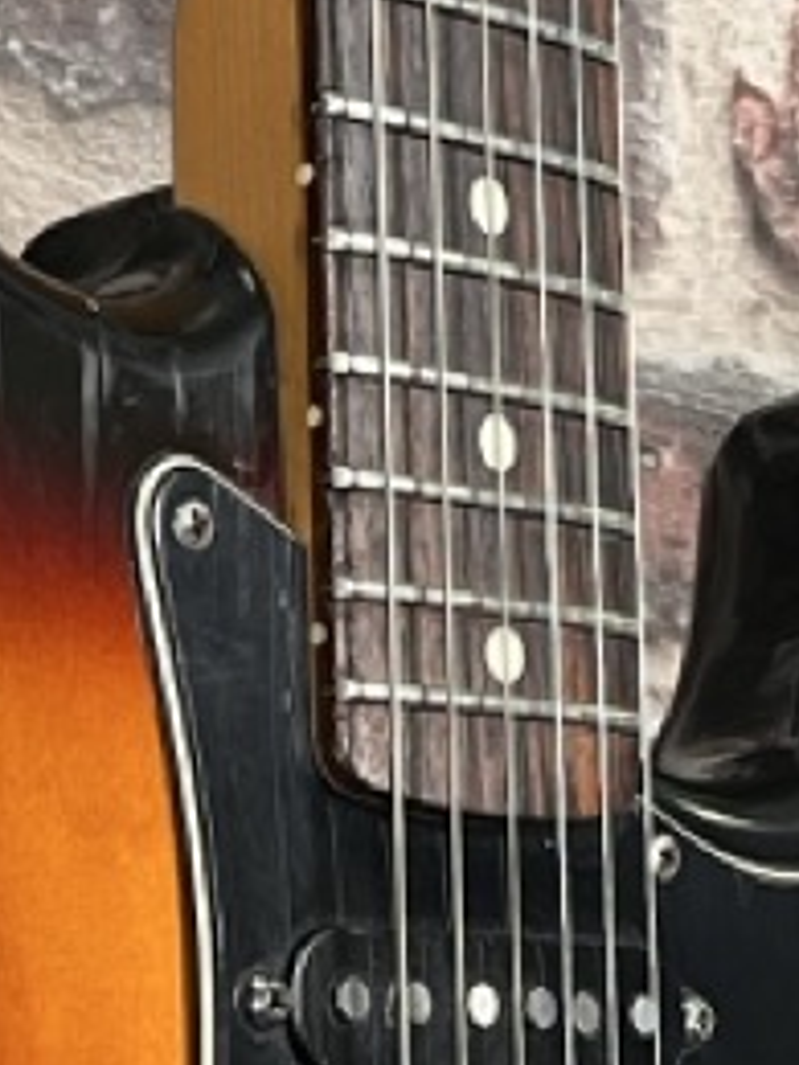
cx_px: 176
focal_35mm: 128
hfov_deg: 11.5
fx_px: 3939
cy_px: 1471
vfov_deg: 14.6
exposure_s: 1/95
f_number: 1.6
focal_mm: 5.1
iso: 125
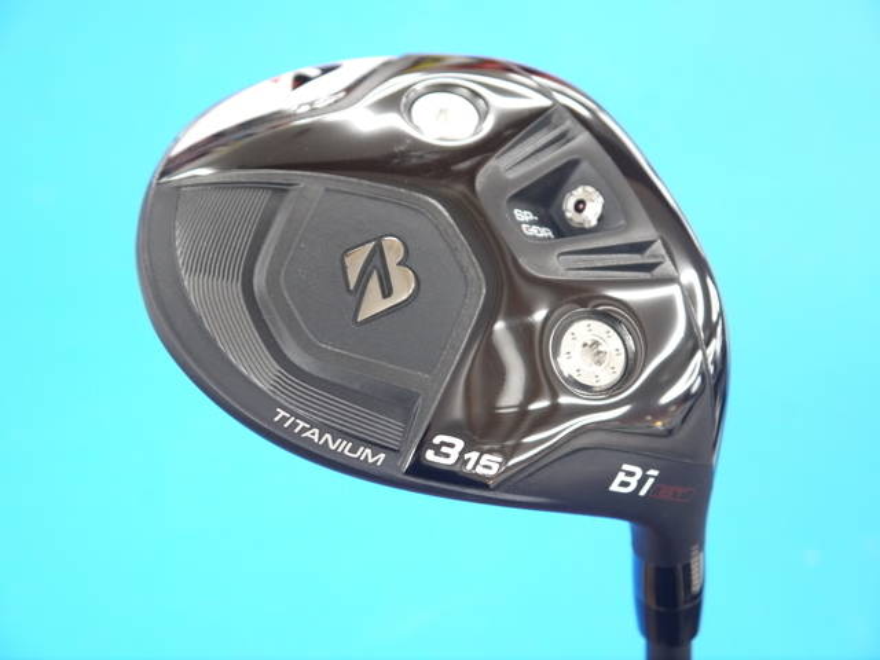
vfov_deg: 23.7
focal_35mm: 62
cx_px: 440
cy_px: 330
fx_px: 1576
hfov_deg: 31.2
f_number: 5
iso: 800
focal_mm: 31
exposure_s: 1/60
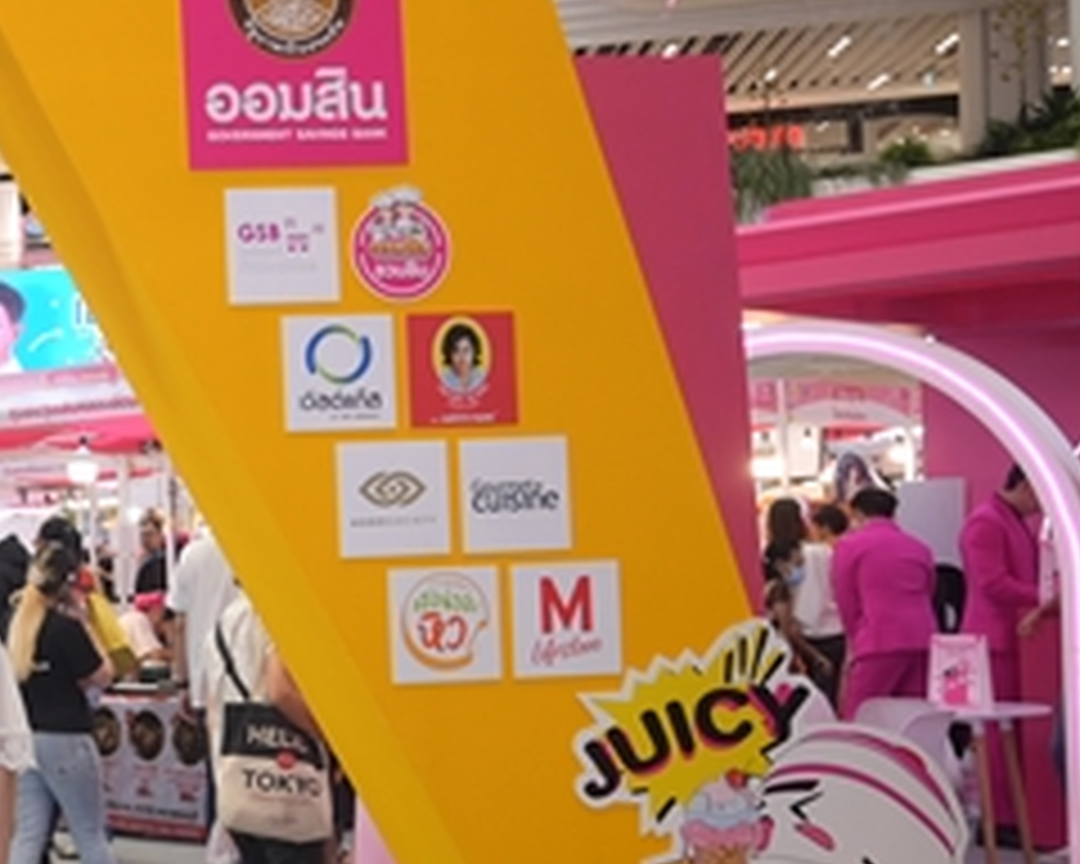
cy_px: 562
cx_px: -358
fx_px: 2174
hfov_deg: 24.1
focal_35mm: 68
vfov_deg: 22.4
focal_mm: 24
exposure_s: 1/160
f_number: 4
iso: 800
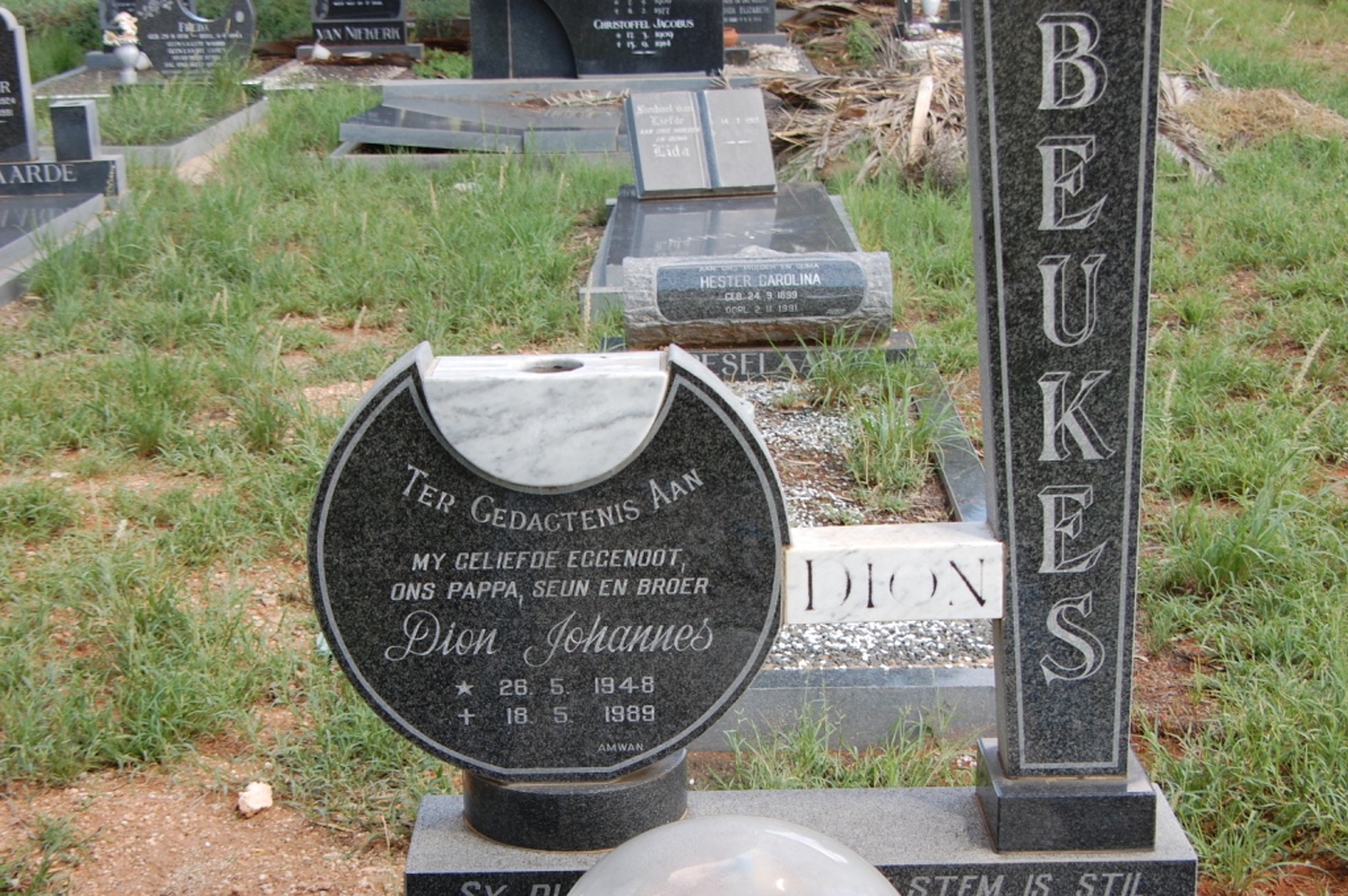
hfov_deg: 31.9
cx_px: 674
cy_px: 448
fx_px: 2357
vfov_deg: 21.5
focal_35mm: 63
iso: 200
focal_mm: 42
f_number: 5.6
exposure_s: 1/125
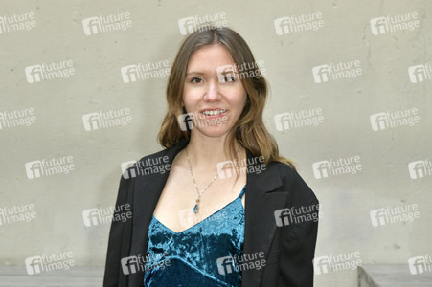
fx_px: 719
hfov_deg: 33.4
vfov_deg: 22.6
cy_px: 144
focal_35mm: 60
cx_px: 216
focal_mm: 60
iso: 2000
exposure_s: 1/200
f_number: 7.1
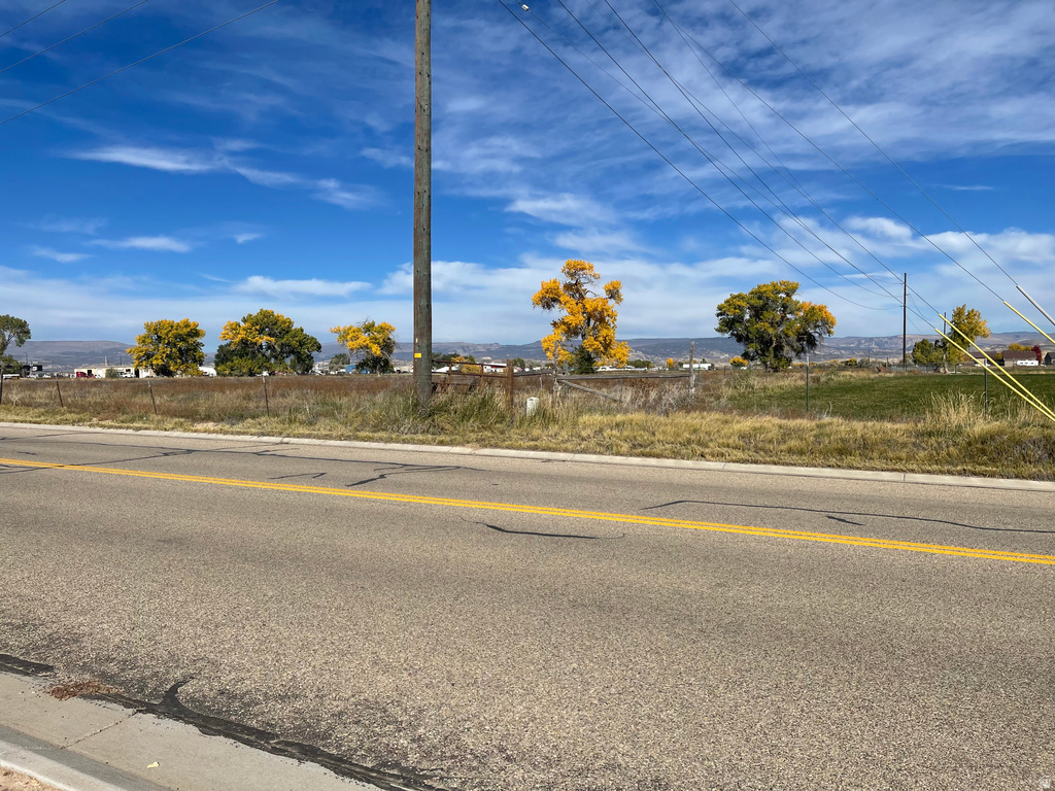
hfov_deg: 67.3
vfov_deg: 53.1
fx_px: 792
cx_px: 528
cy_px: 396
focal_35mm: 26
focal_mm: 5.1
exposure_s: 1/6250
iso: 32
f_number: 1.6
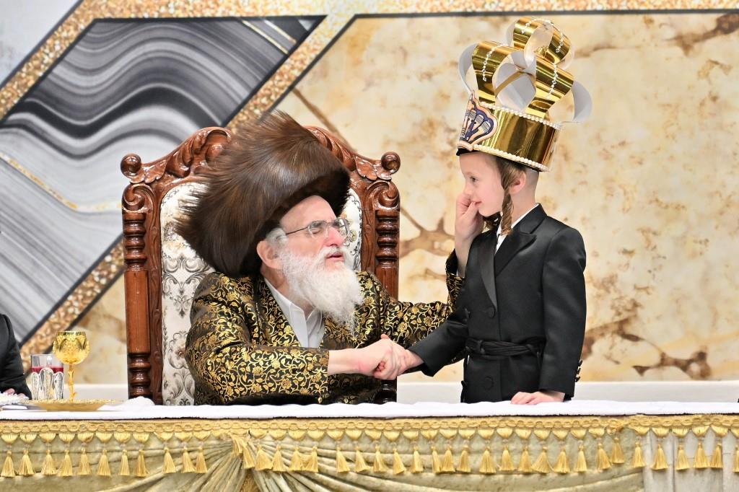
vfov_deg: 4.6
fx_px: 6156
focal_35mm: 300
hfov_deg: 6.9
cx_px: 370
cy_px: 246
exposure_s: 1/500
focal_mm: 200
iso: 640
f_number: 2.8
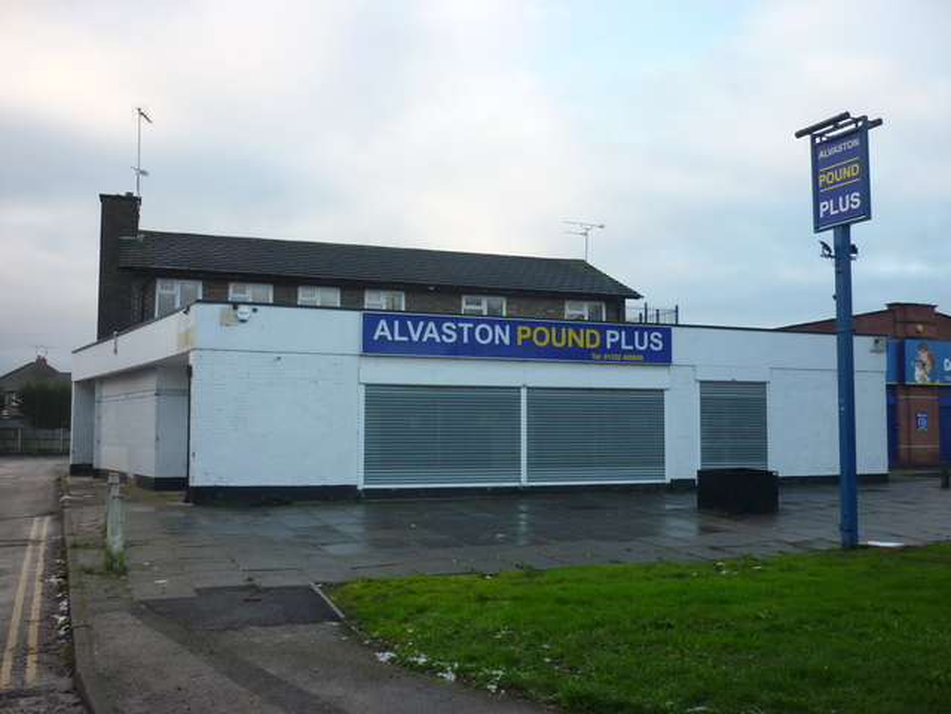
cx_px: 476
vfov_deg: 42.9
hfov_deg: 55.4
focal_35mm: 33
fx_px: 907
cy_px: 357
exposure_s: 1/160
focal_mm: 5.5
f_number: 2.8
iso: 80
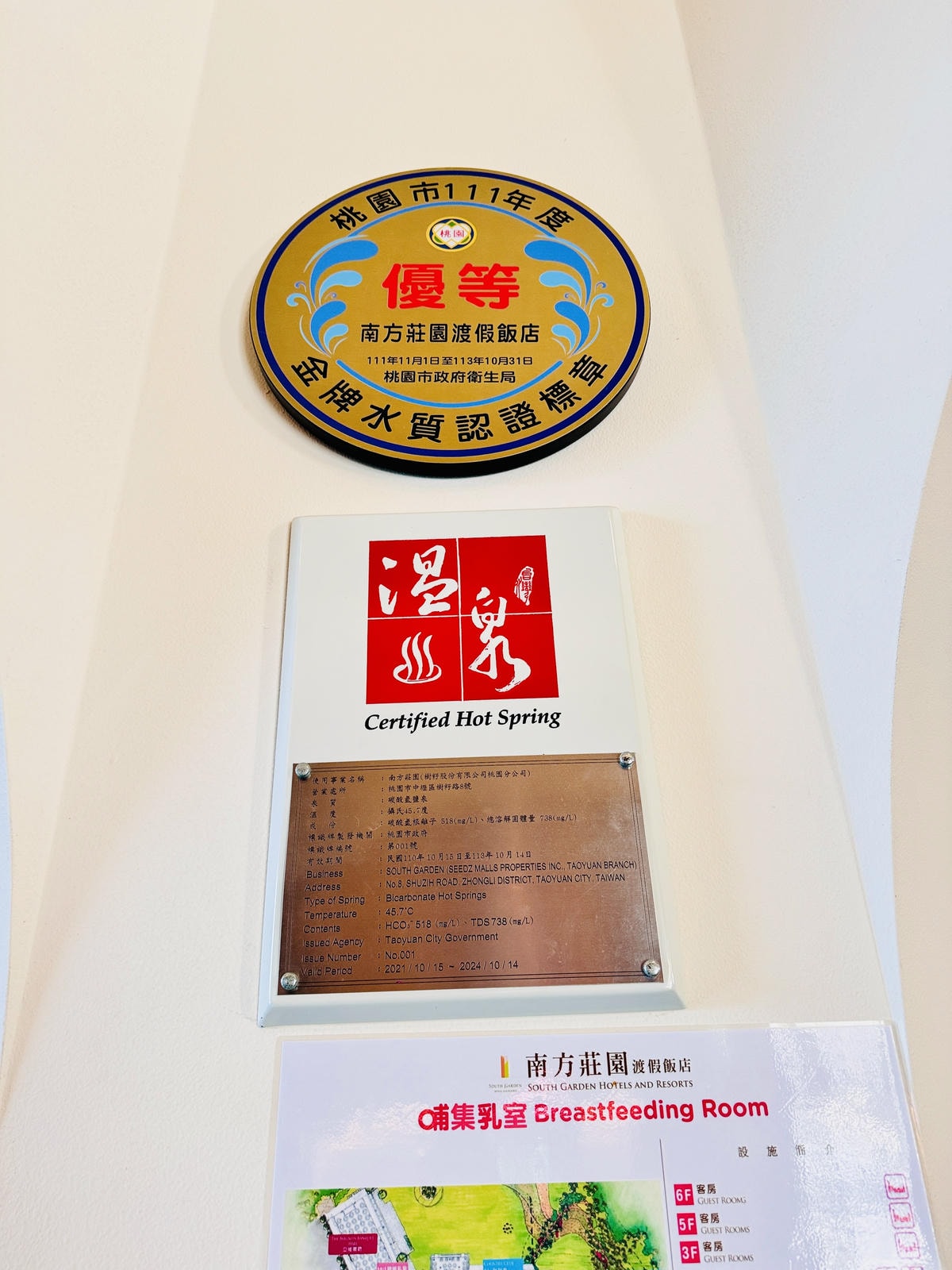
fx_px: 880
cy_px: 635
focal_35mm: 24
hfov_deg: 56.8
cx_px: 476
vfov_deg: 71.6
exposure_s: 1/60
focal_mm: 6.76
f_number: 1.78
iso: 160
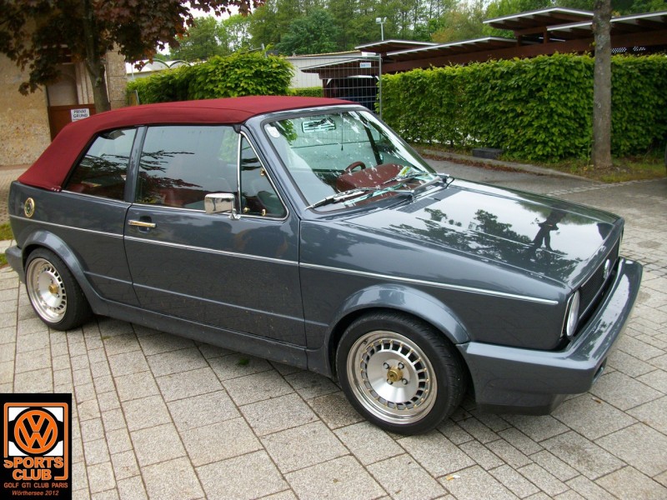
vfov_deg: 41.8
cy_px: 250
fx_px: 655
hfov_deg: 54.0
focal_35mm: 34
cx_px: 334
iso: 80
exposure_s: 1/125
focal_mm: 5.7
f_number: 2.9
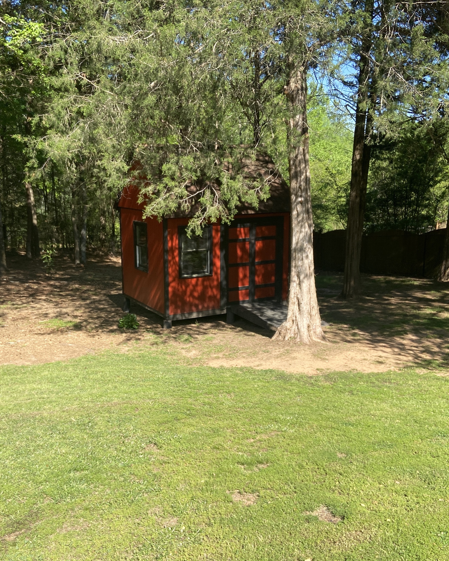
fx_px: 565
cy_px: 281
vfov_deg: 52.8
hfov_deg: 43.0
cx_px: 169
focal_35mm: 34
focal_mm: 4.25
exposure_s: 1/1543
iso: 32
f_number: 1.8
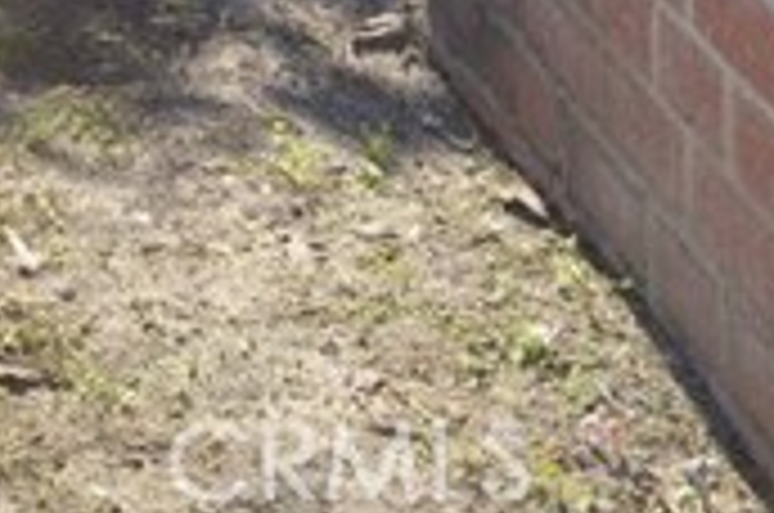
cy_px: -999
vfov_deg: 7.5
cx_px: -252
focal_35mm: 161
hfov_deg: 12.4
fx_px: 3455
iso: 100
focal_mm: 18
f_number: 5.6
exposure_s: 1/200
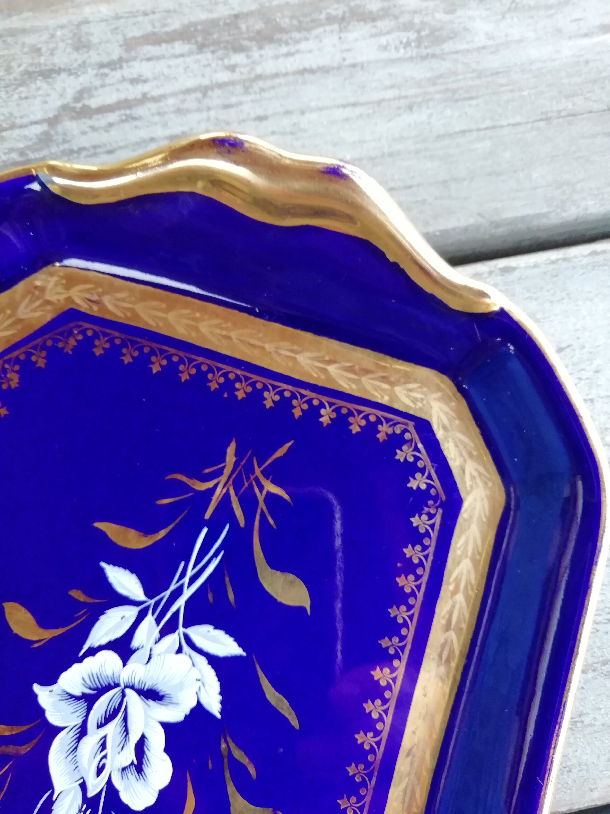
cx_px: 305
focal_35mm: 26
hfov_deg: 53.1
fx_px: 611
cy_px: 407
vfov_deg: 67.3
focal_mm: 3.21
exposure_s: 1/33.3
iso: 80
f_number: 2.2
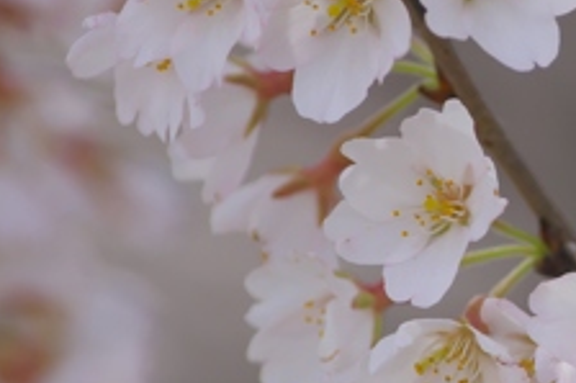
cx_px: 751
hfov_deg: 1.5
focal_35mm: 1373
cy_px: 266
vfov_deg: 1.0
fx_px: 21951
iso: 200
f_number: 5.6
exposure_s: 1/2500
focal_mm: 300
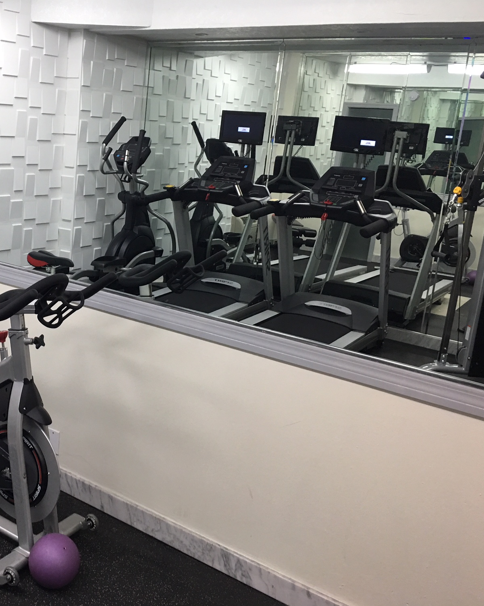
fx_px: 681
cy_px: 304
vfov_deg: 47.9
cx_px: 97
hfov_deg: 37.7
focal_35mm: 38
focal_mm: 4.15
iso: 50
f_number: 2.2
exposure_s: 1/15
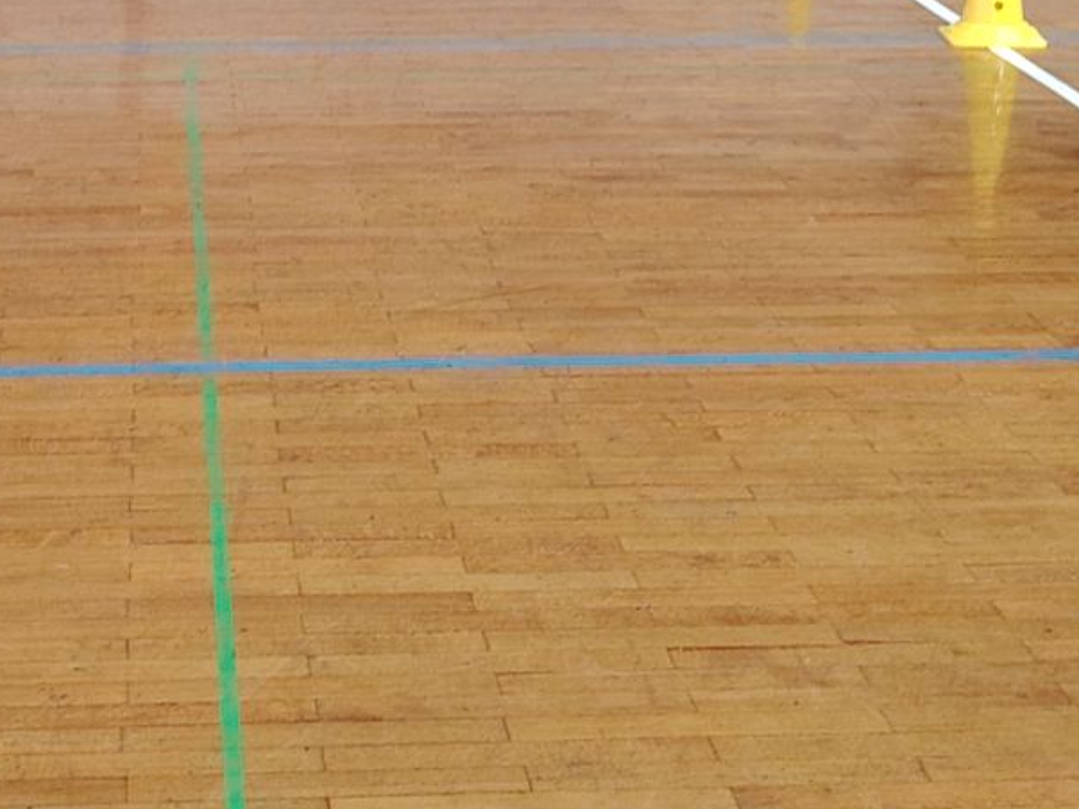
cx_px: 324
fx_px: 2711
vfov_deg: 16.6
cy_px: 9
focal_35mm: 87
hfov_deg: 22.4
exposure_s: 1/33.3
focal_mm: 5.25
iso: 725
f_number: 1.75
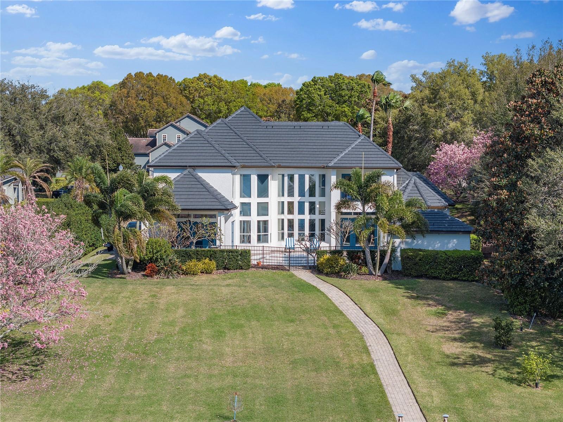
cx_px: 282
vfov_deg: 21.0
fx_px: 1138
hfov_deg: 27.8
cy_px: 211
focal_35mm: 70
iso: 110
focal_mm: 19.35
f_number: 2.8
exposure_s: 1/1600
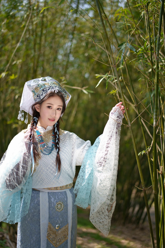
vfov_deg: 39.6
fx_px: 344
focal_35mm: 50
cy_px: 124
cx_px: 82
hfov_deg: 27.0
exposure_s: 1/2500
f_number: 1.4
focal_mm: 50
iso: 100
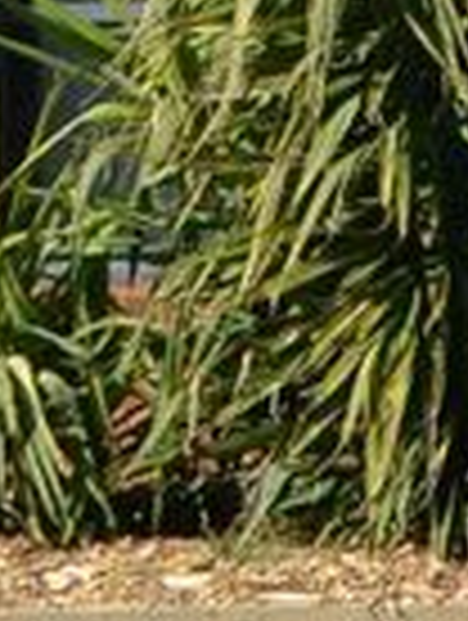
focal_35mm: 344
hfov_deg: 4.0
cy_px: -486
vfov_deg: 5.7
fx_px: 6182
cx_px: 2025
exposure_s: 1/250
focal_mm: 22
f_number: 8
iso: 100
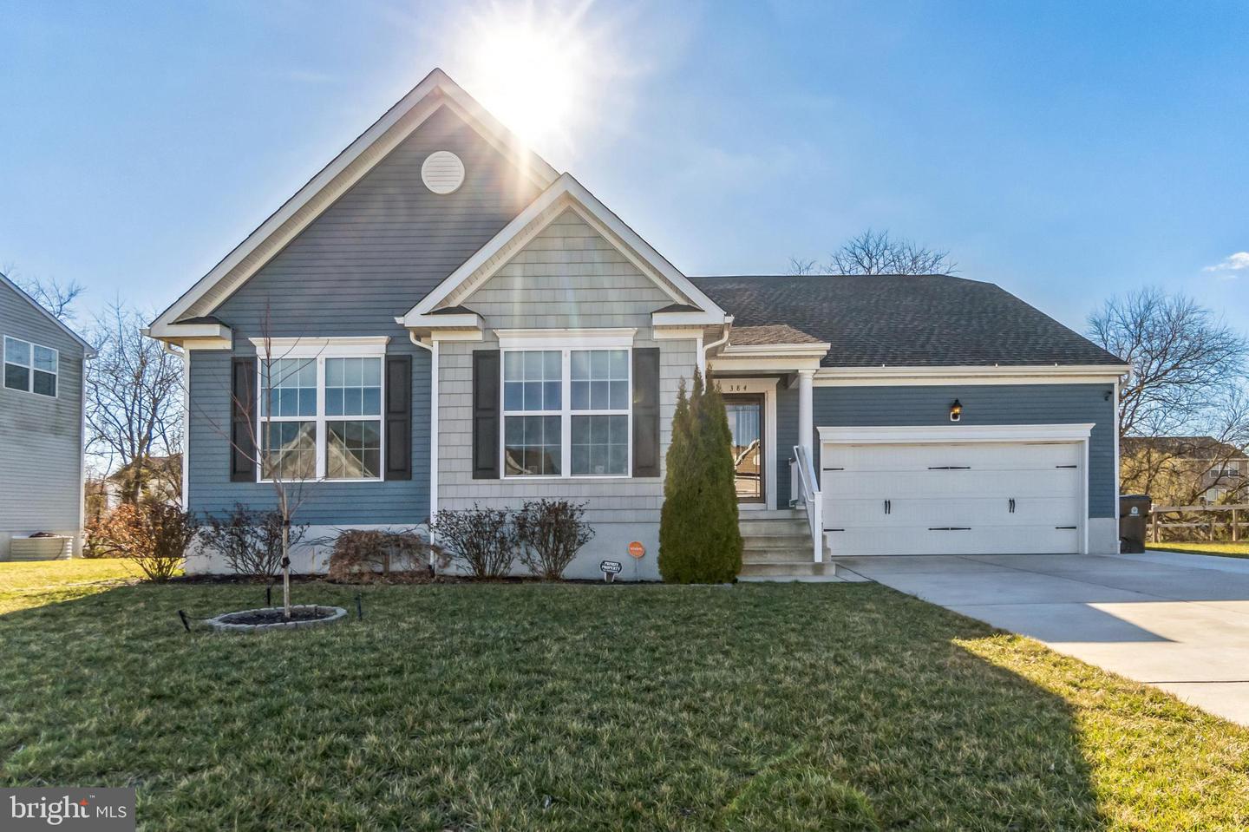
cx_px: 624
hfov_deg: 86.9
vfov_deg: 64.5
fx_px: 659
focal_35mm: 19
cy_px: 416
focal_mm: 13
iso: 400
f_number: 4
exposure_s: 1/4000
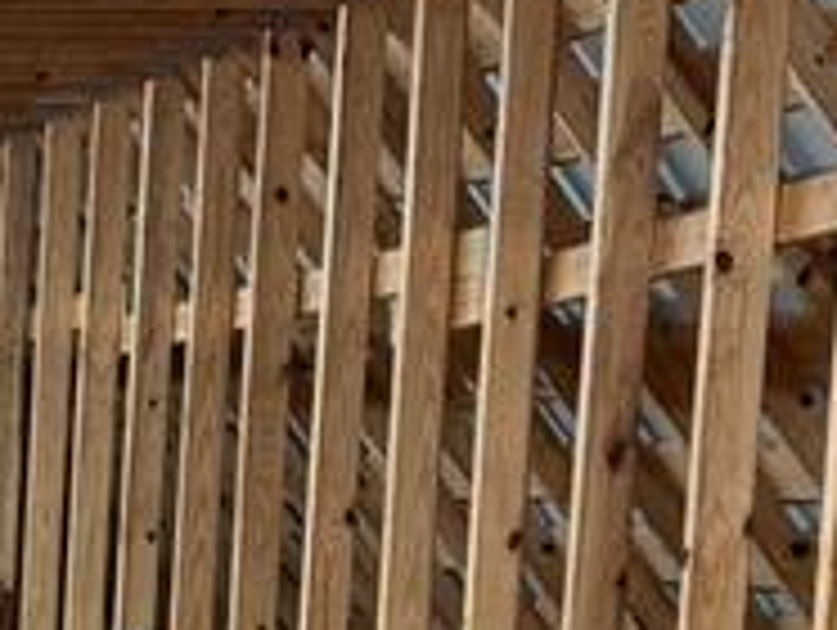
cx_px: -900
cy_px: 868
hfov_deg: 12.8
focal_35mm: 132
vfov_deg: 10.9
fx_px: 3196
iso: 500
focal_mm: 6.76
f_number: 1.78
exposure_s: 1/60
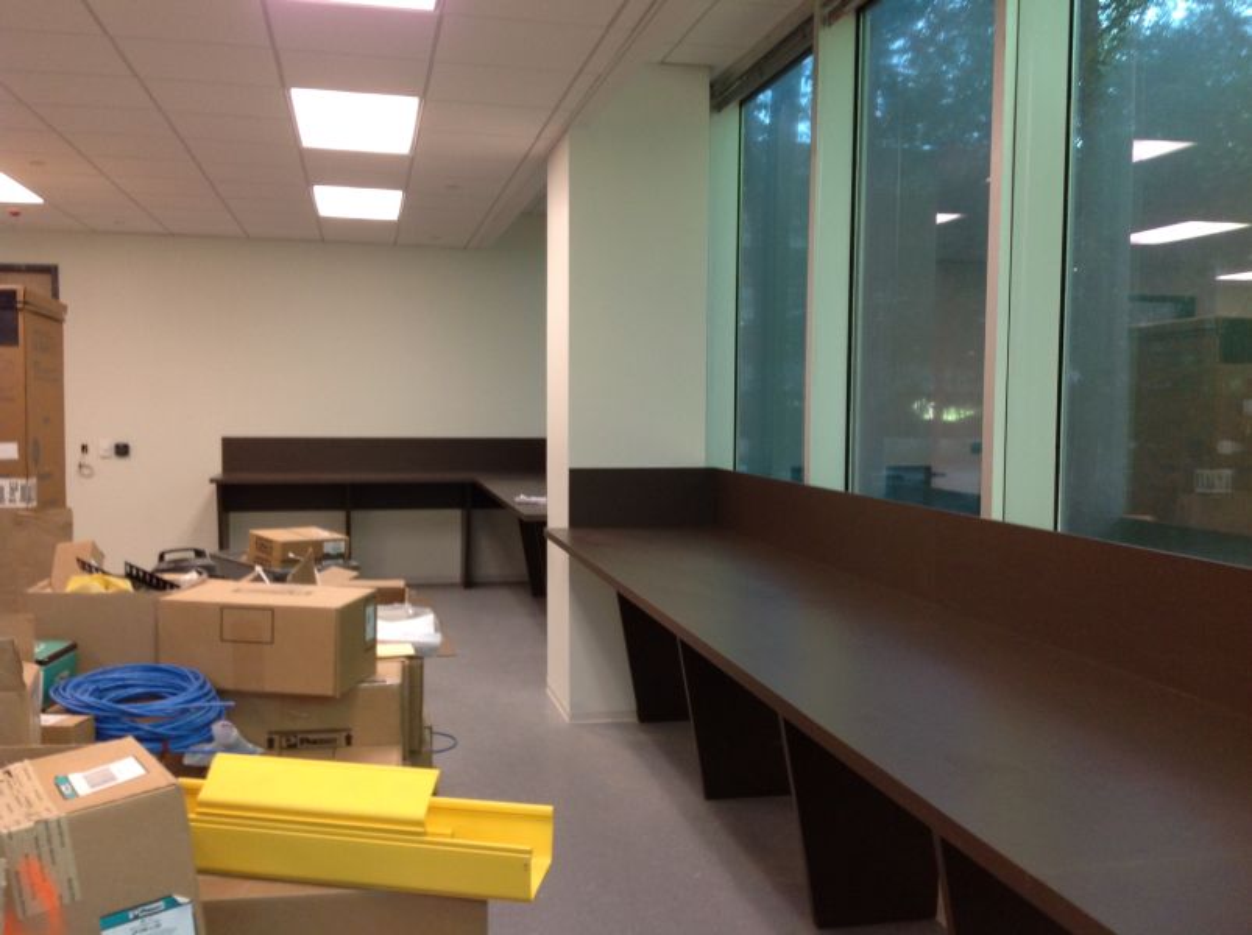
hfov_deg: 52.7
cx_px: 626
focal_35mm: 35
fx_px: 1264
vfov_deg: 40.6
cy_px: 468
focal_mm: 4.28
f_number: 2.4
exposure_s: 1/15
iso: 100
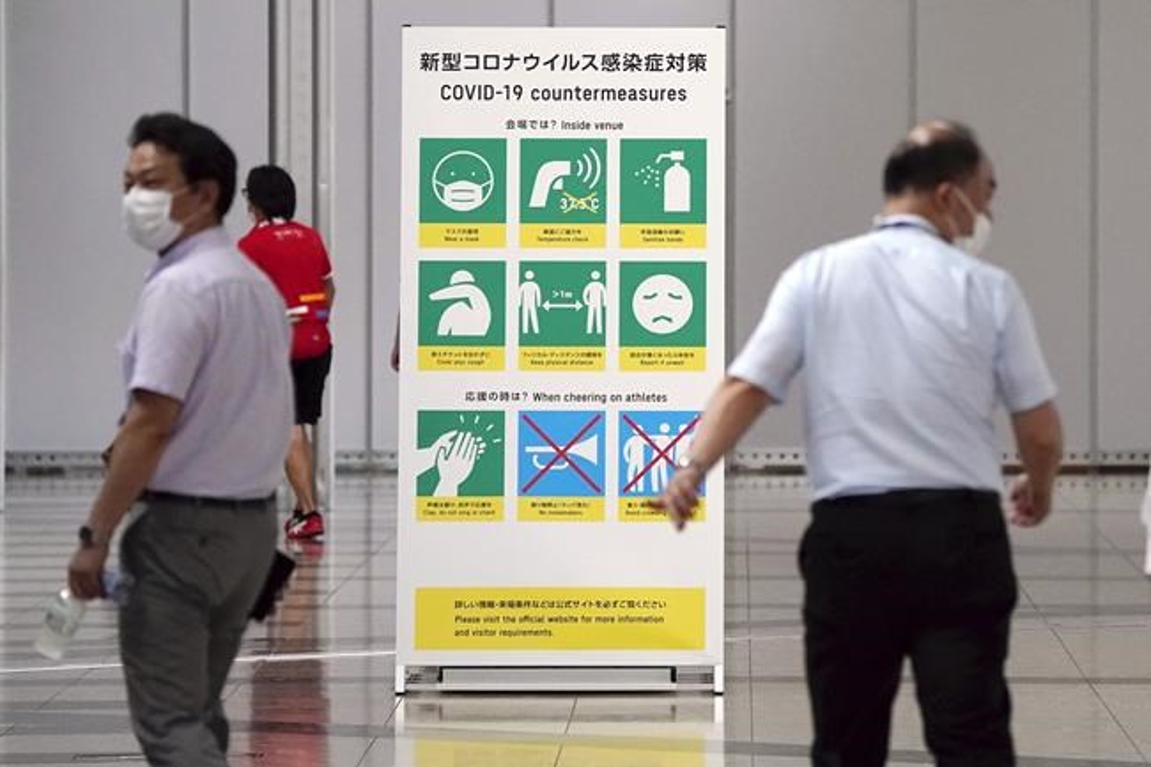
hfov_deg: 8.8
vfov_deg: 5.8
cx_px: 576
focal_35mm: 235
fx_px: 7511
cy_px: 384
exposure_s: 1/1000
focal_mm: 235
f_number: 5.6
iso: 6400
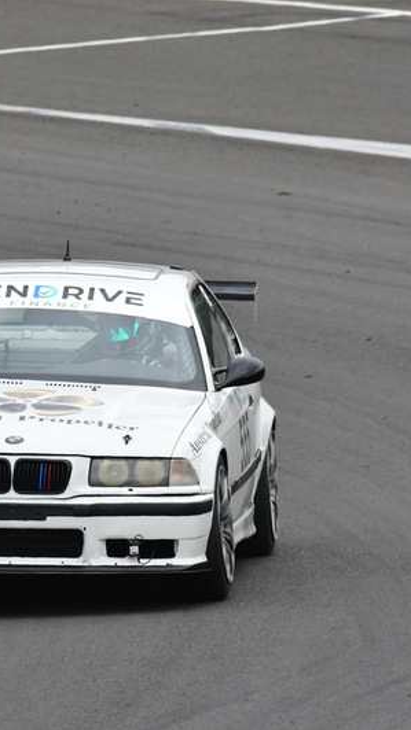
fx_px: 22915
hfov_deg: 1.0
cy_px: 365
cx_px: -15
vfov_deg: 1.8
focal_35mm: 1182
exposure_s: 1/640
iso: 800
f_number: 11
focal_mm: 500
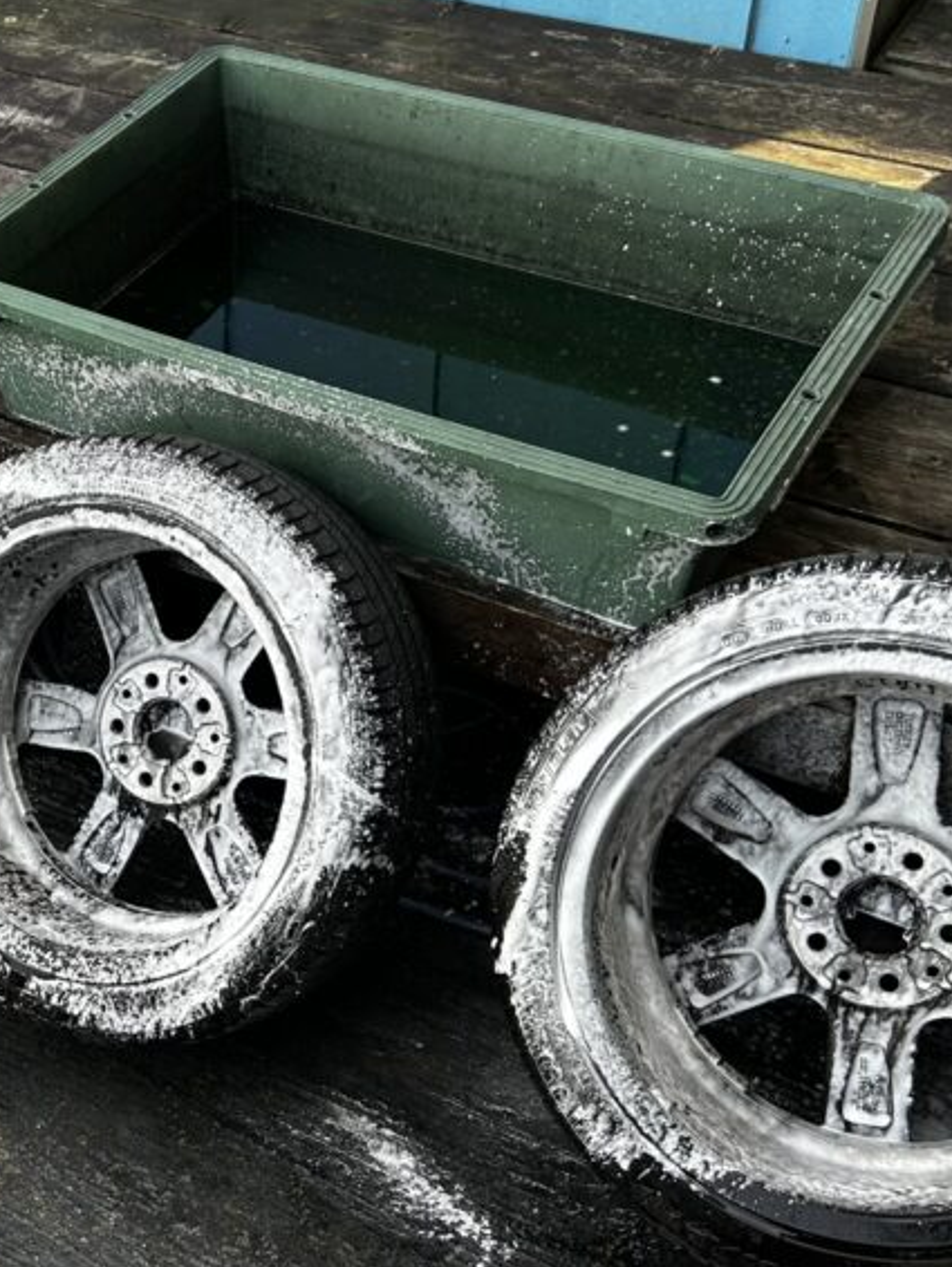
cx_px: 181
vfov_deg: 40.4
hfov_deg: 30.1
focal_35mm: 47
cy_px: 663
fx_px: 1722
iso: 50
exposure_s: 1/454
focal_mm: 5.7
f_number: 1.5
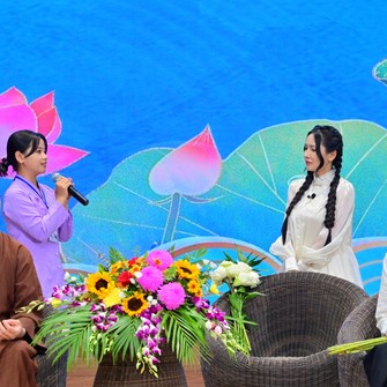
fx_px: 1771
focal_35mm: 140
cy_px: 226
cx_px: 191
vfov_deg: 12.5
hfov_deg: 12.5
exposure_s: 1/125
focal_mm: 85
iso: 1600
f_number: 5
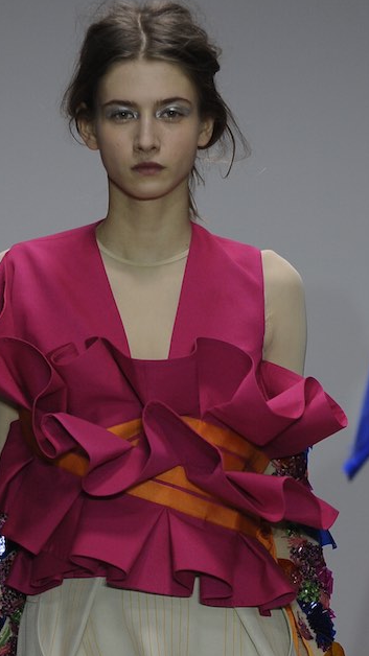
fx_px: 8719
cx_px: 193
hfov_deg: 2.4
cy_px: 742
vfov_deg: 4.3
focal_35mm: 501
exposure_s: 1/500
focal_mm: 200
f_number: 5
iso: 1000
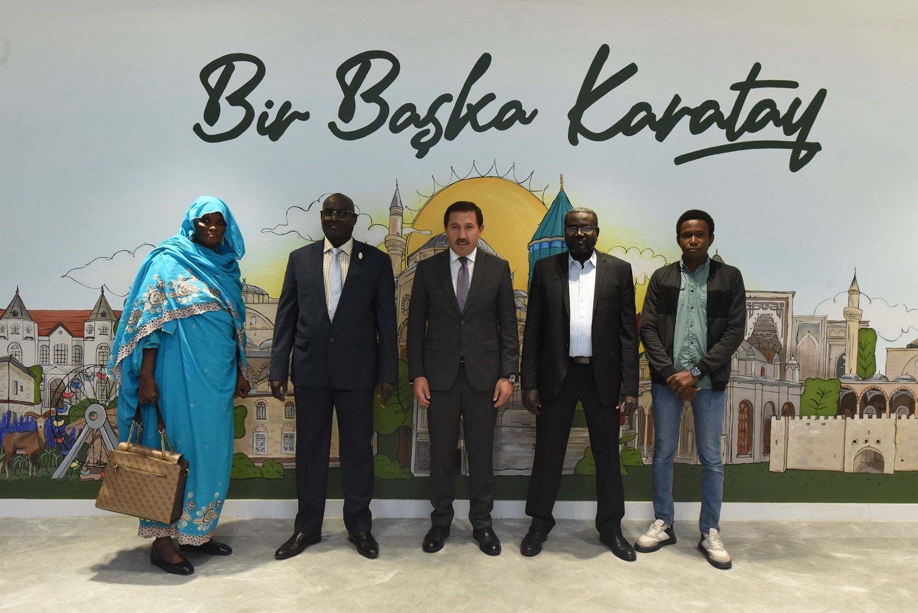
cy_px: 306
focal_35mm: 27
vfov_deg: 48.0
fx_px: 689
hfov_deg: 67.4
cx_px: 459
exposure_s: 1/160
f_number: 8
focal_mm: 27
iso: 4000
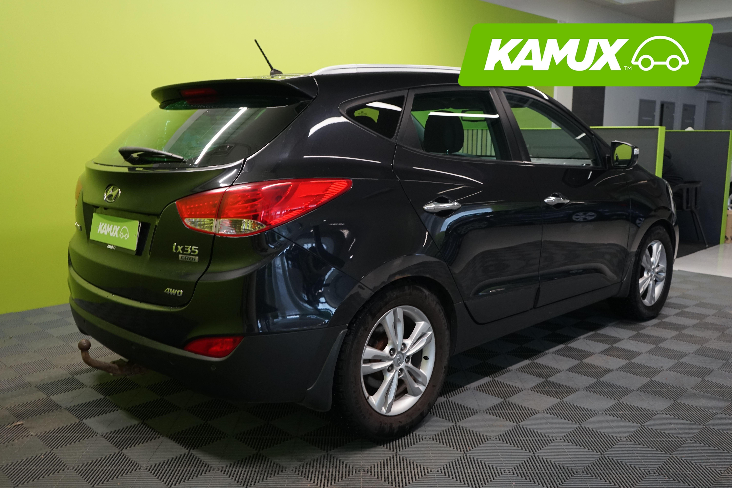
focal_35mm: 31
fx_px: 630
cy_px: 244
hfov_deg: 60.3
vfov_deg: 42.3
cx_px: 366
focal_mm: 31
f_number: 4.5
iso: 1250
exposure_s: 1/30
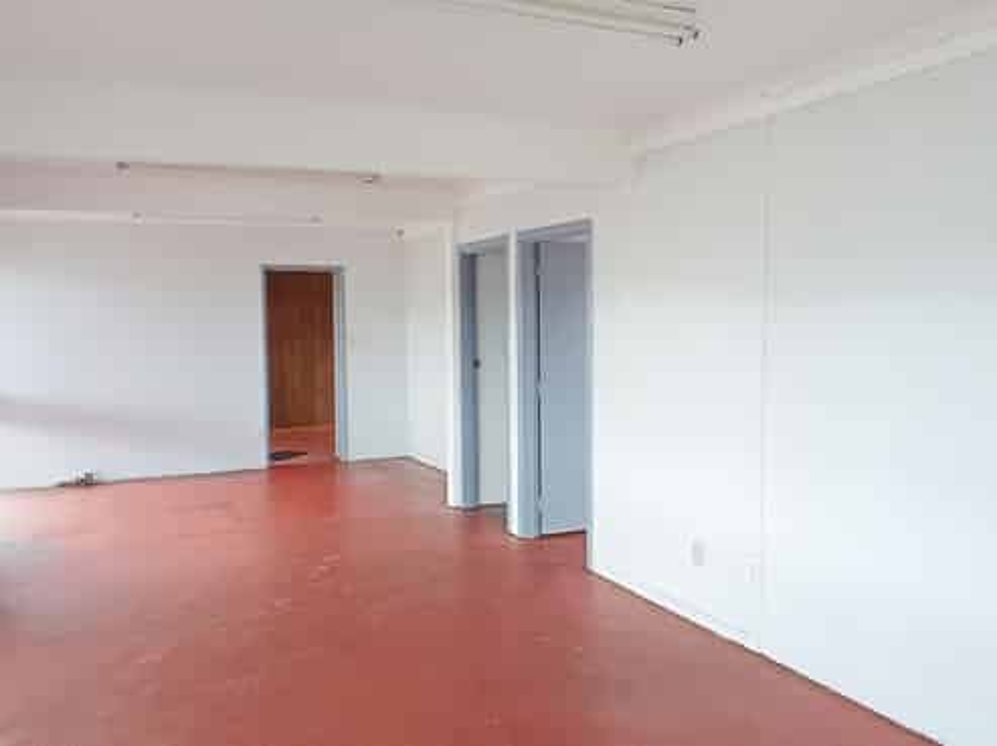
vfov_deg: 61.0
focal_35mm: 22
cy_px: 373
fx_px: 633
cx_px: 498
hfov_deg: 76.4
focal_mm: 1.43
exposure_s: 1/33.3
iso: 80
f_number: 2.2
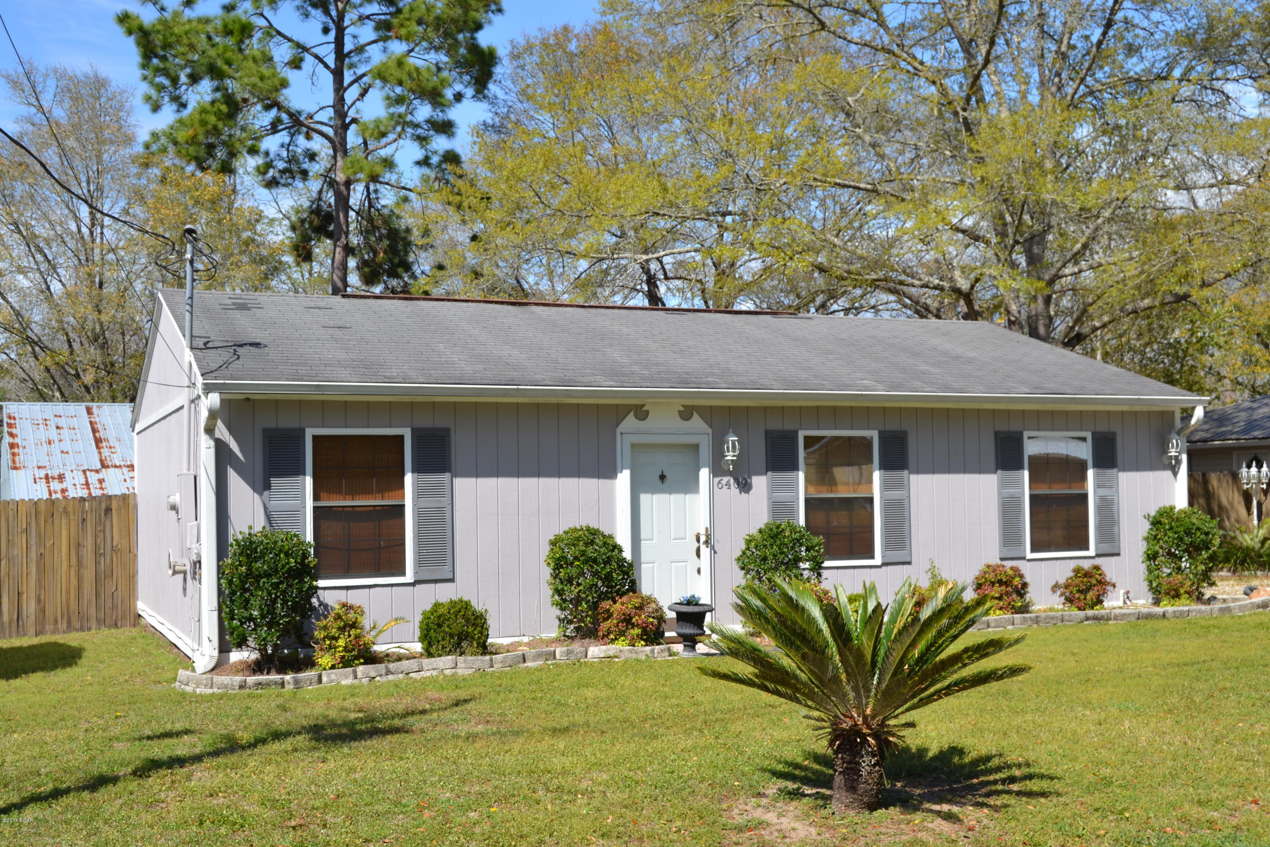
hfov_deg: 49.6
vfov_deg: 34.2
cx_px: 635
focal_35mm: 39
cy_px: 424
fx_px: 1376
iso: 100
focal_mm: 26
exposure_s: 1/200
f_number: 8
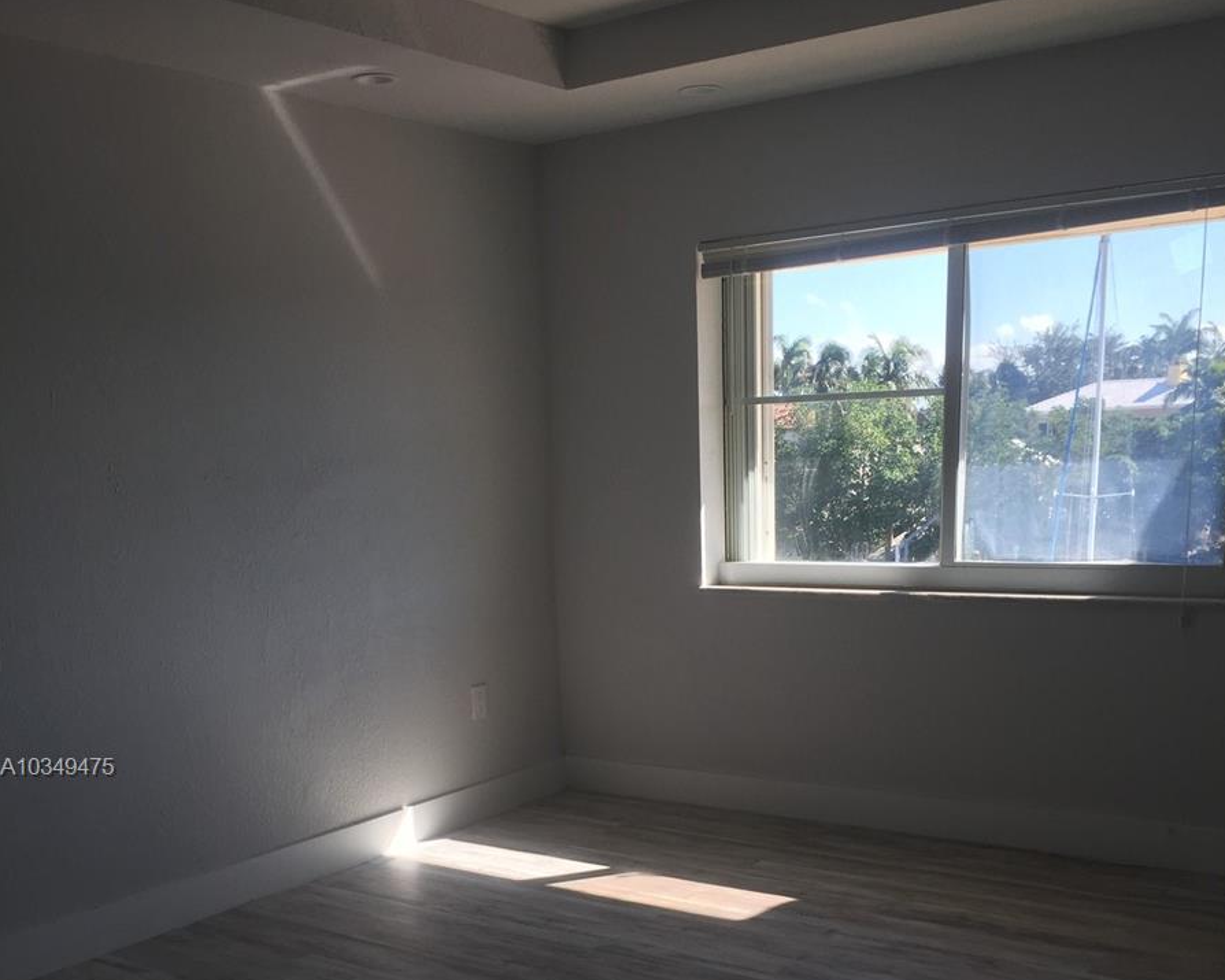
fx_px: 1378
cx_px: 612
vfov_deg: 37.9
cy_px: 770
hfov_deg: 47.9
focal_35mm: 38
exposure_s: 1/321
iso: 32
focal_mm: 4.15
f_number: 2.2
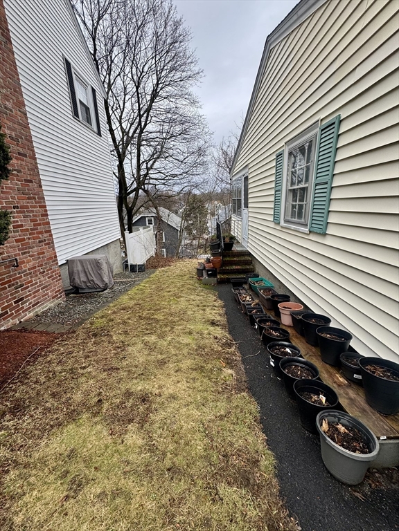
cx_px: 200
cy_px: 266
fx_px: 215
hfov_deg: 85.7
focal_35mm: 14
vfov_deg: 102.1
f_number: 2.2
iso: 40
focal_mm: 2.22
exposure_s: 1/242
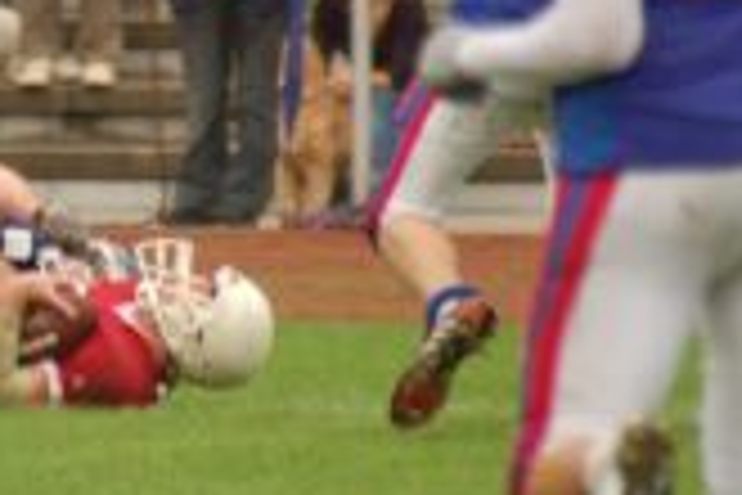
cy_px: 76
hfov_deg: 1.7
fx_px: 25391
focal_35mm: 1232
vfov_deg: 1.1
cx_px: 7
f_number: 5.6
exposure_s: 1/320
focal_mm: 300
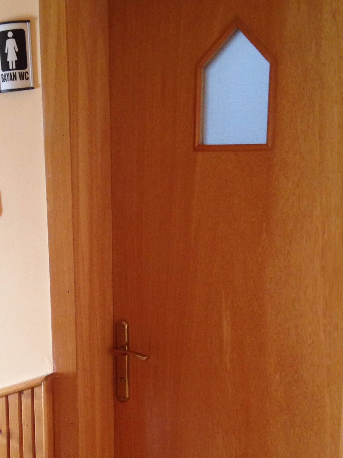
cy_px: 322
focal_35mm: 57
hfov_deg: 25.6
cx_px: 152
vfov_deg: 33.4
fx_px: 753
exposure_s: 1/20
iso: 160
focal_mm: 4.12
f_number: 2.4
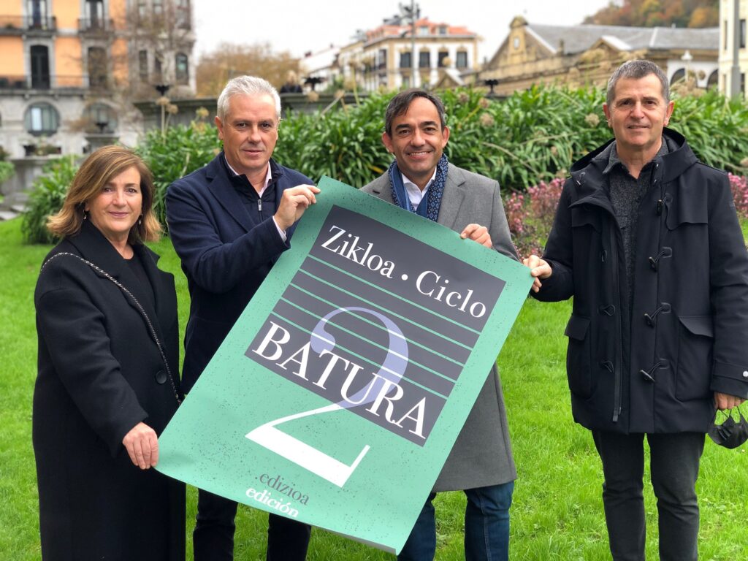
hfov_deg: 36.8
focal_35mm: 52
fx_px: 1124
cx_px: 374
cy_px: 280
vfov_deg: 28.0
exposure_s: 1/60
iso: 32
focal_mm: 6
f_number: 2.4
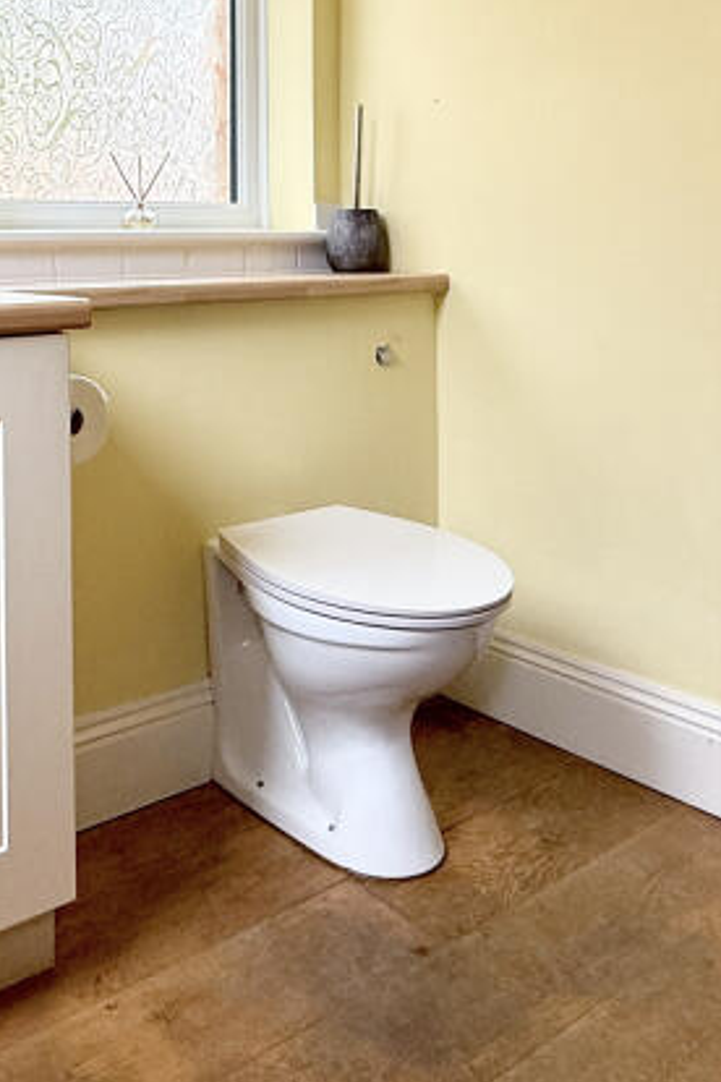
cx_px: 159
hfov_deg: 35.8
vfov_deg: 50.5
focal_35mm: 36
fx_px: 1081
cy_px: 246
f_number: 2.2
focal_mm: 2.22
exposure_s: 1/99
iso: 64
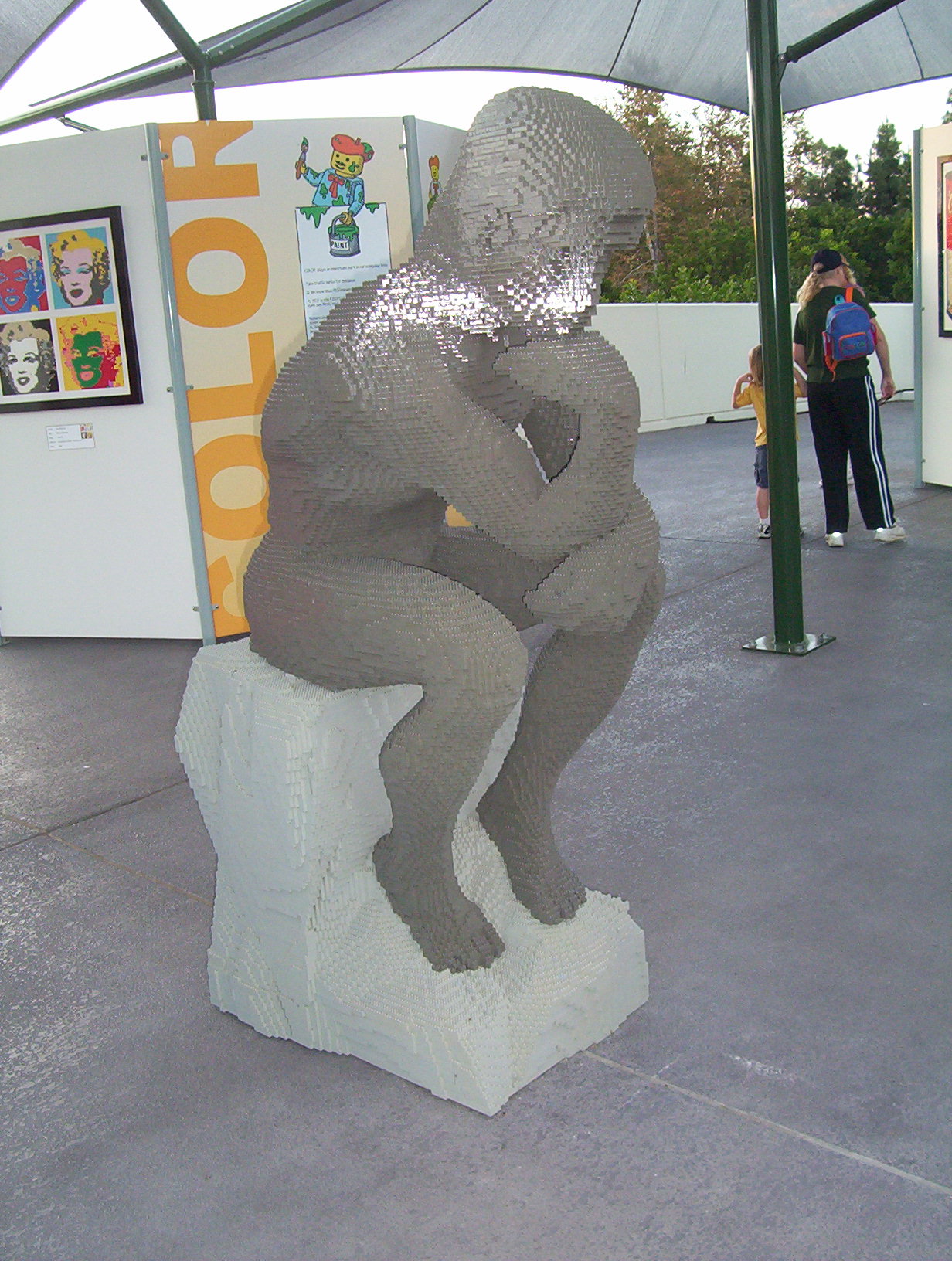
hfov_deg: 33.7
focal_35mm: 43
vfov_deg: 43.8
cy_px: 630
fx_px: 1570
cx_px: 476
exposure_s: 1/60
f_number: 2.73
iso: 140
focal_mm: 5.77
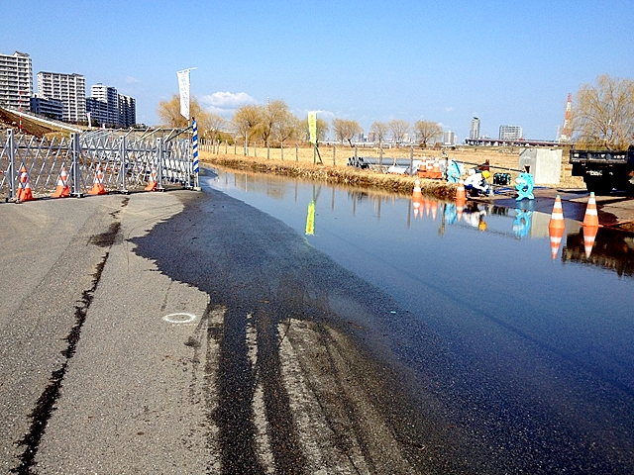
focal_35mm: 35
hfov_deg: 52.6
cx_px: 317
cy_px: 238
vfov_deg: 40.7
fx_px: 641
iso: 64
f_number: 2.4
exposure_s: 1/1842
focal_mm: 4.28
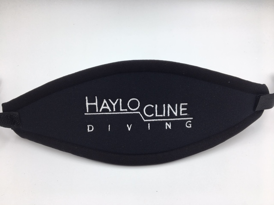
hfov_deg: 61.7
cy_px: 102
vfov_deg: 48.2
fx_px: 230
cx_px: 137
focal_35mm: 29
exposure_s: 1/107
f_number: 2.2
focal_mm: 4.15
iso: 25
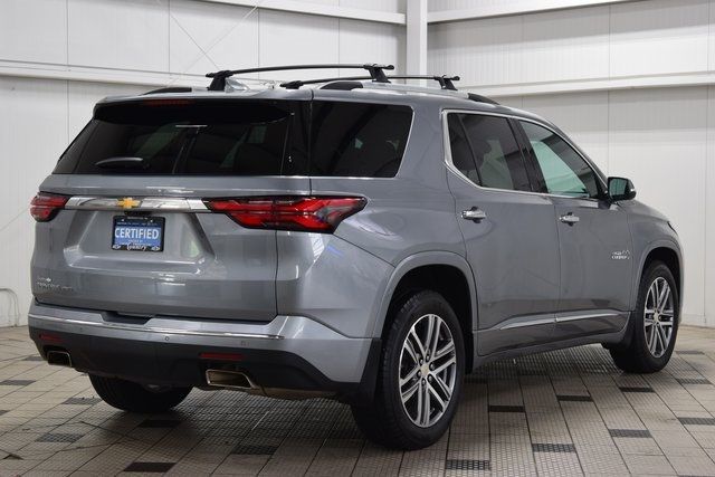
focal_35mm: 66
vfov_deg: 20.6
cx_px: 358
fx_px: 1311
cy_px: 238
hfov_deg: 30.5
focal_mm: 44
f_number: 6.3
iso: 400
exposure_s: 1/15
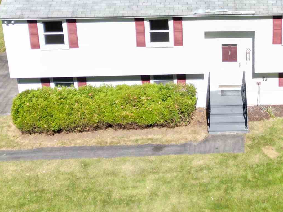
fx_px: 589
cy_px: -3
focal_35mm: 72
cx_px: 232
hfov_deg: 26.5
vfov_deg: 19.8
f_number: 1.7
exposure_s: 1/2000
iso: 100
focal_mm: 6.72
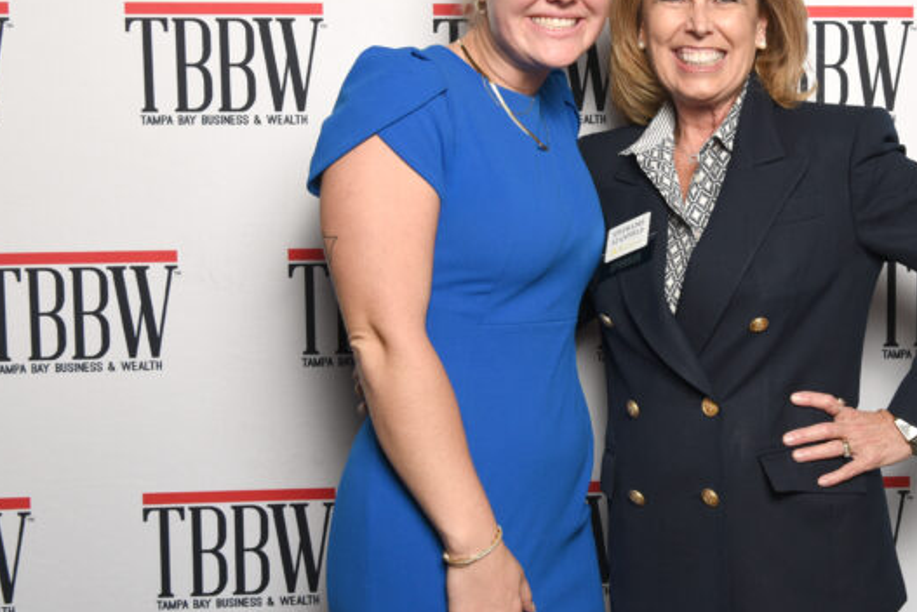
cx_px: 695
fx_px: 1427
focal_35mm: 56
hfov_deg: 34.8
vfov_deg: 24.2
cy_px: 256
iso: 320
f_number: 9
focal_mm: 35
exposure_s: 1/80
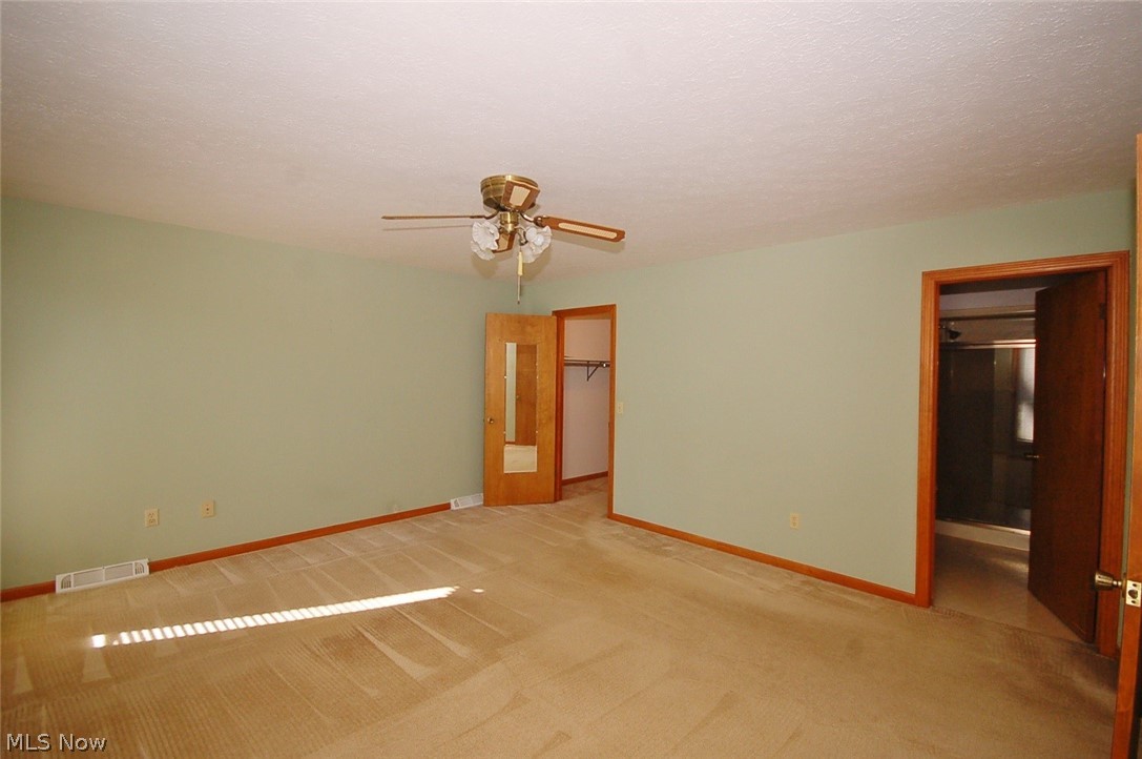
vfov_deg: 77.2
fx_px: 475
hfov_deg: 100.5
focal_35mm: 15
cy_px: 380
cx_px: 571
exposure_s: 1/60
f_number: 5
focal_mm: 10
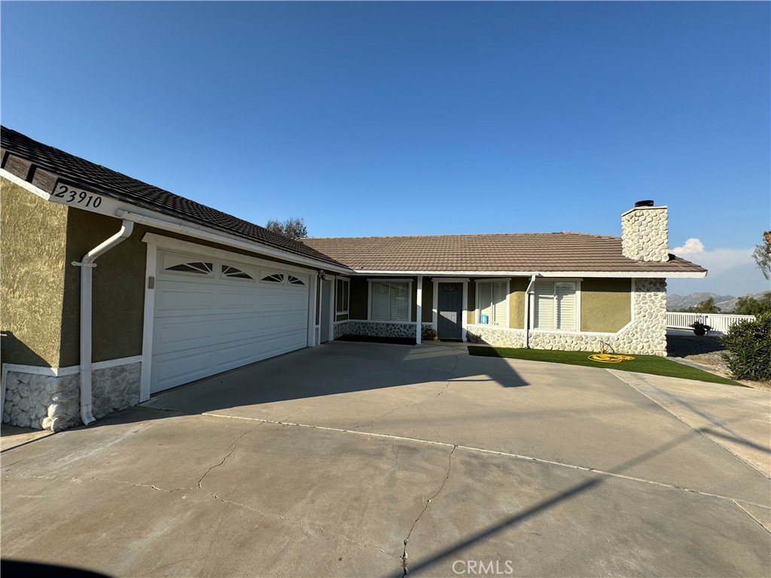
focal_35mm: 14
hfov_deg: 102.1
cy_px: 289
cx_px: 386
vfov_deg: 85.7
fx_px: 312
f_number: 2.2
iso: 50
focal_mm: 2.22
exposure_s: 1/1346
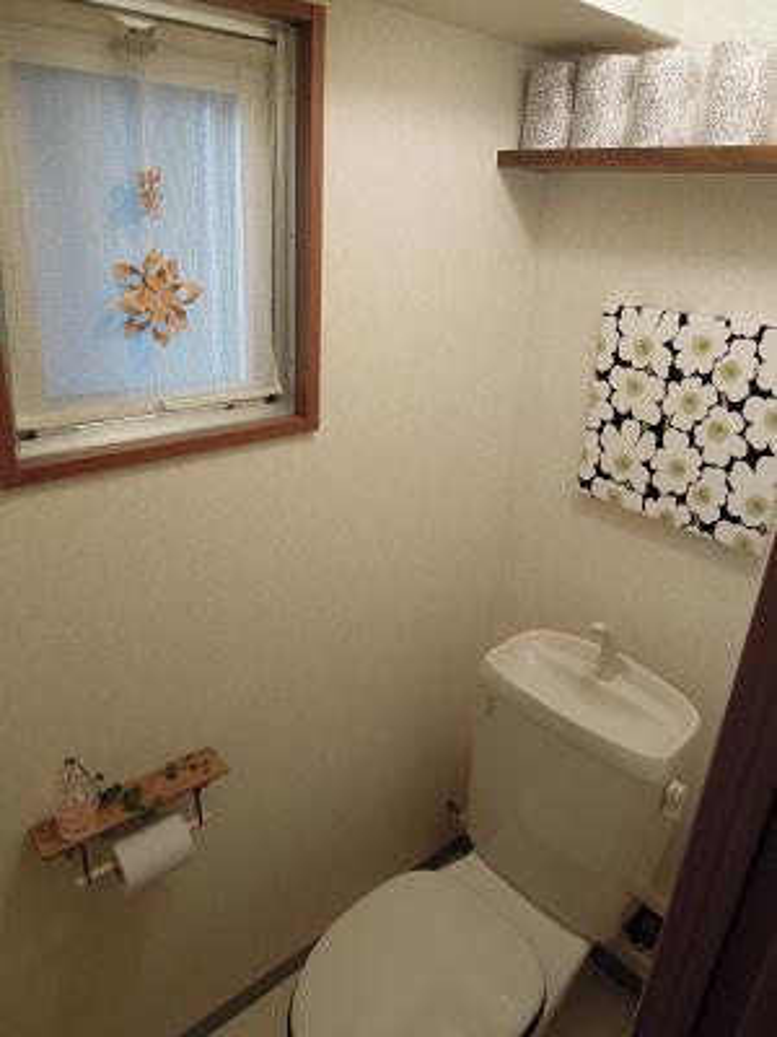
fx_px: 718
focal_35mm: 24
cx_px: 388
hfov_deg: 56.8
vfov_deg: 71.6
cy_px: 518
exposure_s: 1/30
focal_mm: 4.3
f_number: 2.8
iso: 360
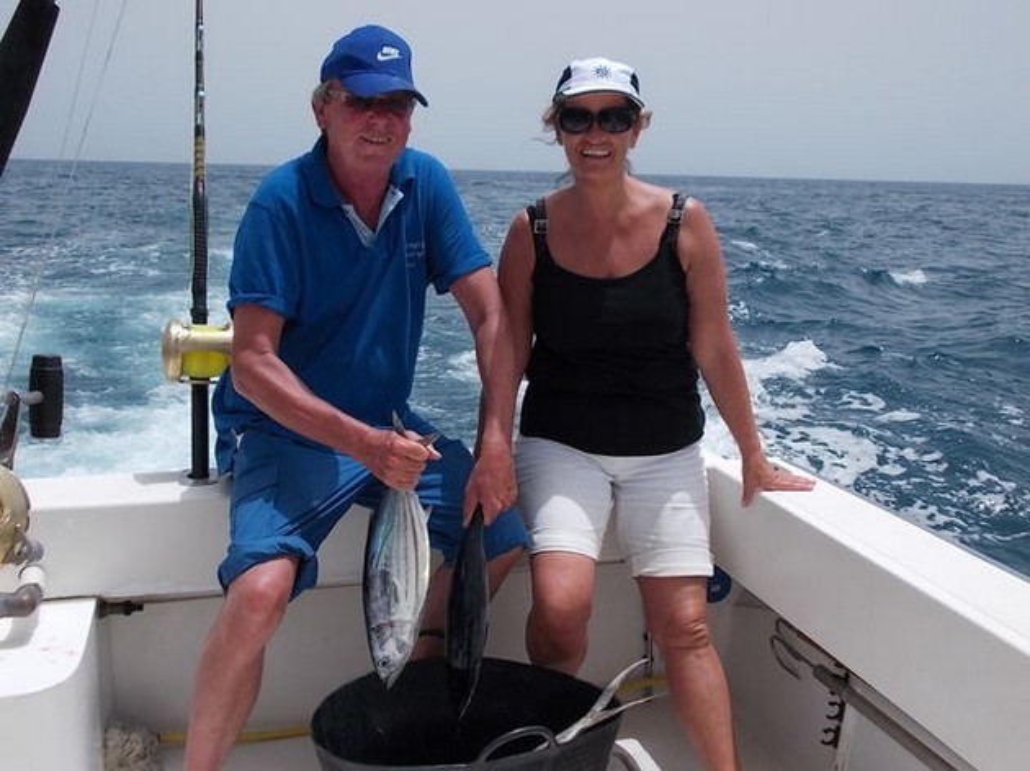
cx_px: 515
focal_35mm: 38
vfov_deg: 37.7
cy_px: 386
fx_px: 1130
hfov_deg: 49.0
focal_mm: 5.3
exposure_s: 1/400
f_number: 6.2
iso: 80
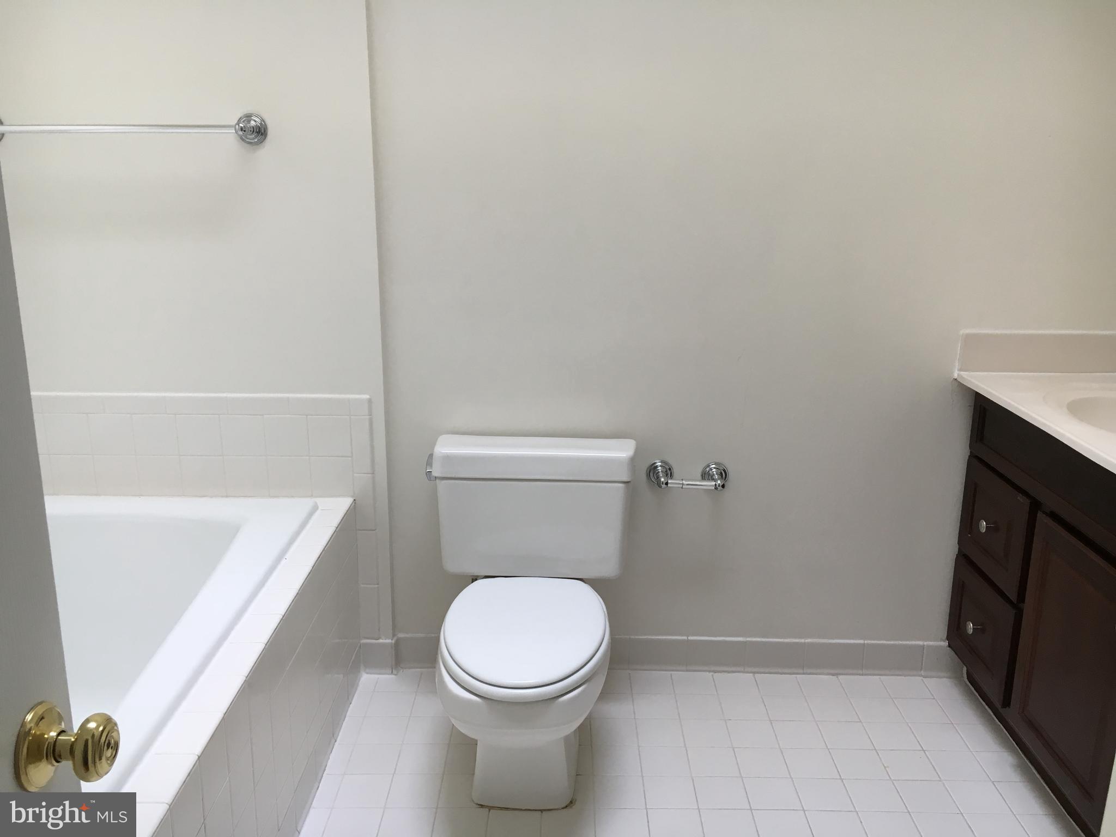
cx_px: 558
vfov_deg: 48.2
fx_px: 935
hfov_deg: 61.7
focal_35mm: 29
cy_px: 418
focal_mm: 4.15
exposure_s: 1/30
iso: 25
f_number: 2.2
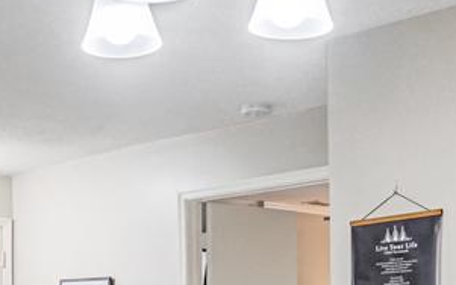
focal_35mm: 78
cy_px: 348
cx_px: 127
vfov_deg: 16.0
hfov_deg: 26.2
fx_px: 969
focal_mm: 16
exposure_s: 1/30
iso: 1250
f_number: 8
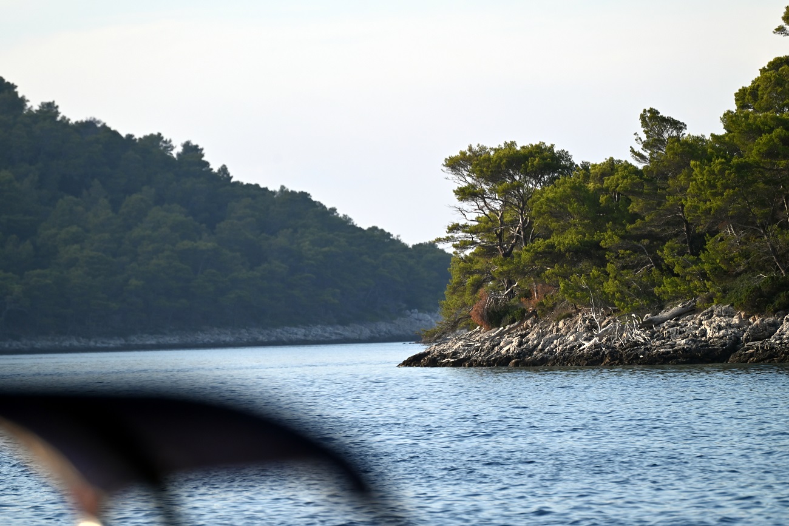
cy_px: 263
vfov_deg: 4.6
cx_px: 394
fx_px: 6575
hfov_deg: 6.9
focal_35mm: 300
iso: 400
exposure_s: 1/1000
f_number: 5.6
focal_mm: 300
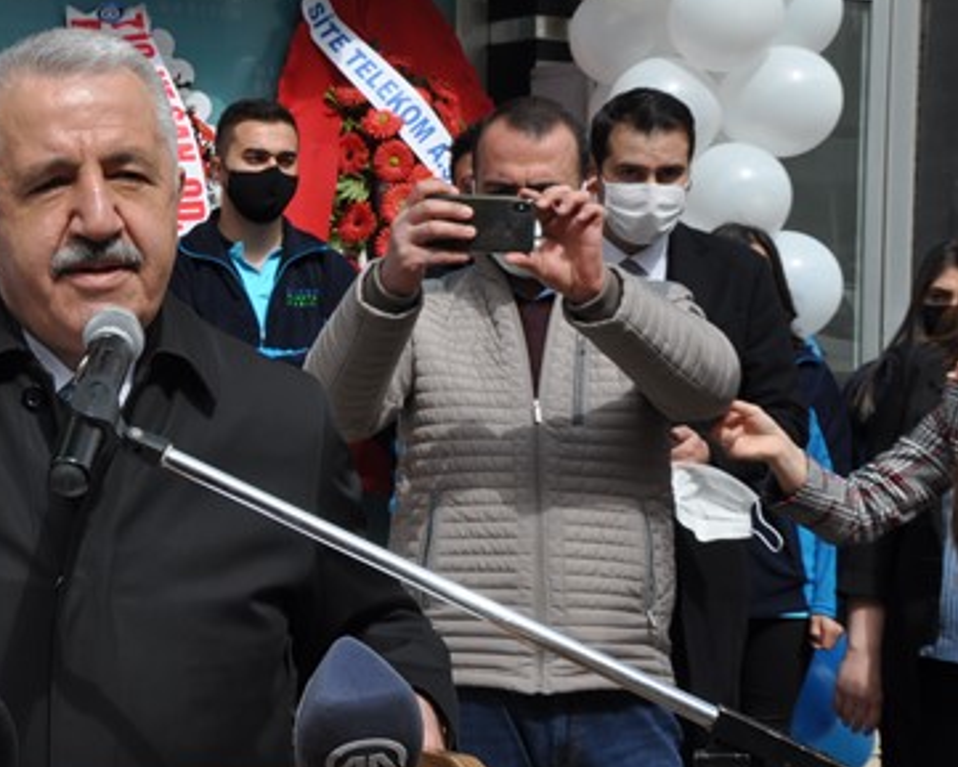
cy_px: 427
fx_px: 2297
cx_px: 149
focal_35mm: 81
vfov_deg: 18.9
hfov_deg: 23.1
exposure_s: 1/160
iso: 200
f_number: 13
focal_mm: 32
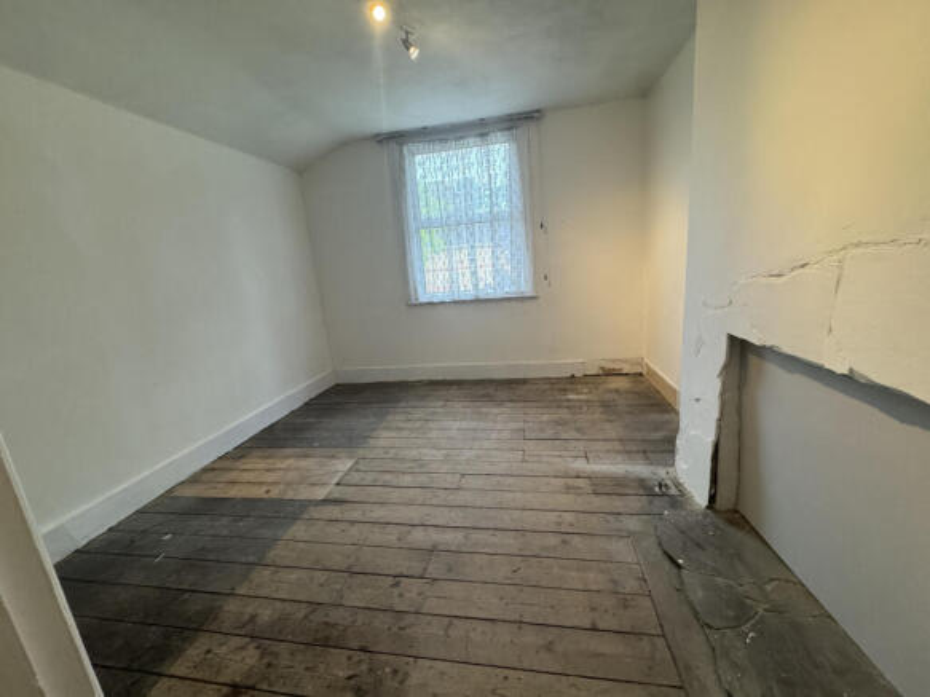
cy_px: 348
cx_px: 465
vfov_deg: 85.7
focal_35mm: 14
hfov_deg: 102.1
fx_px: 376
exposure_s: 1/100
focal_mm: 2.22
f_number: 2.2
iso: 250
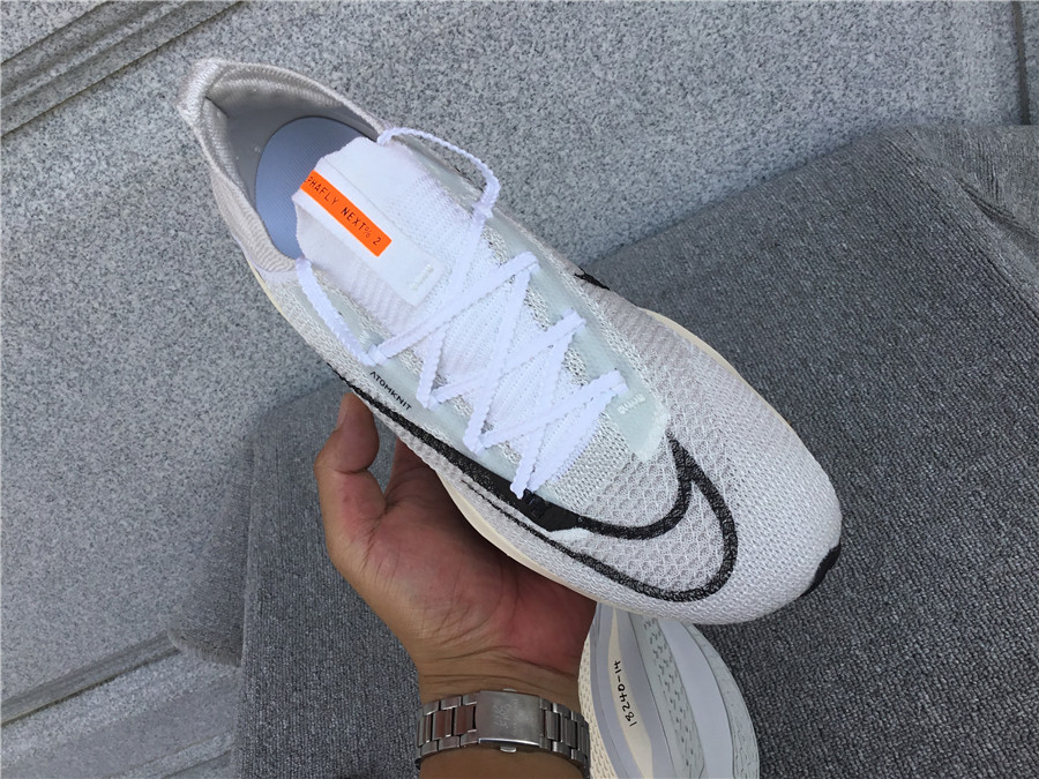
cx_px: 520
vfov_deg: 45.4
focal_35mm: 31
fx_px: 930
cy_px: 390
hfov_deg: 58.4
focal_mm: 3.3
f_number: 2.4
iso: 25
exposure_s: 1/595
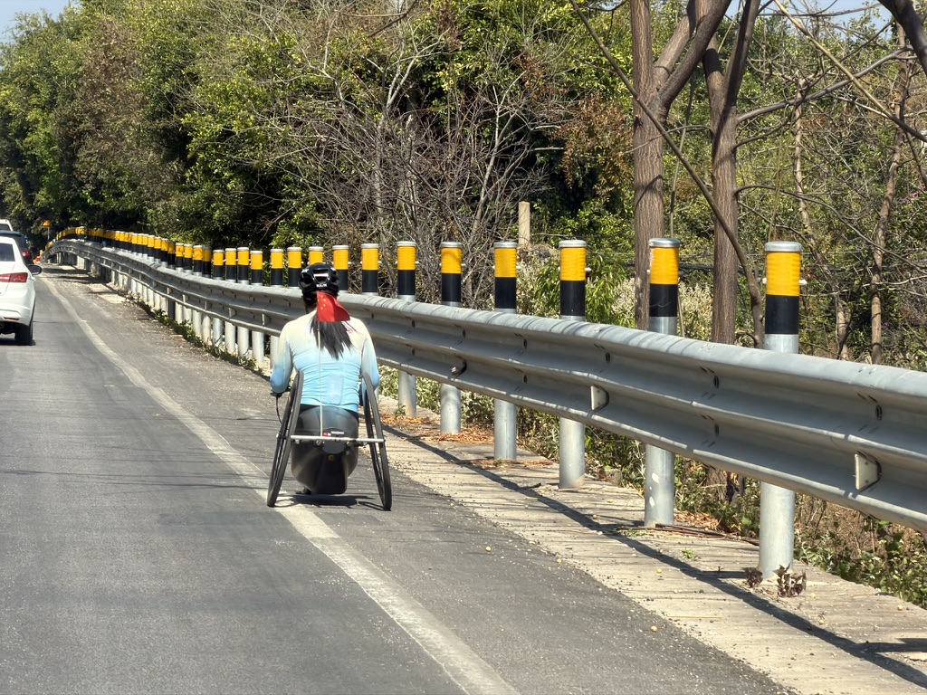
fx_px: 5356
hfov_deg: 9.9
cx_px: 464
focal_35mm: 200
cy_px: 348
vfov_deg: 7.4
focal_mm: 16.89
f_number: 2.8
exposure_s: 1/639
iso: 40
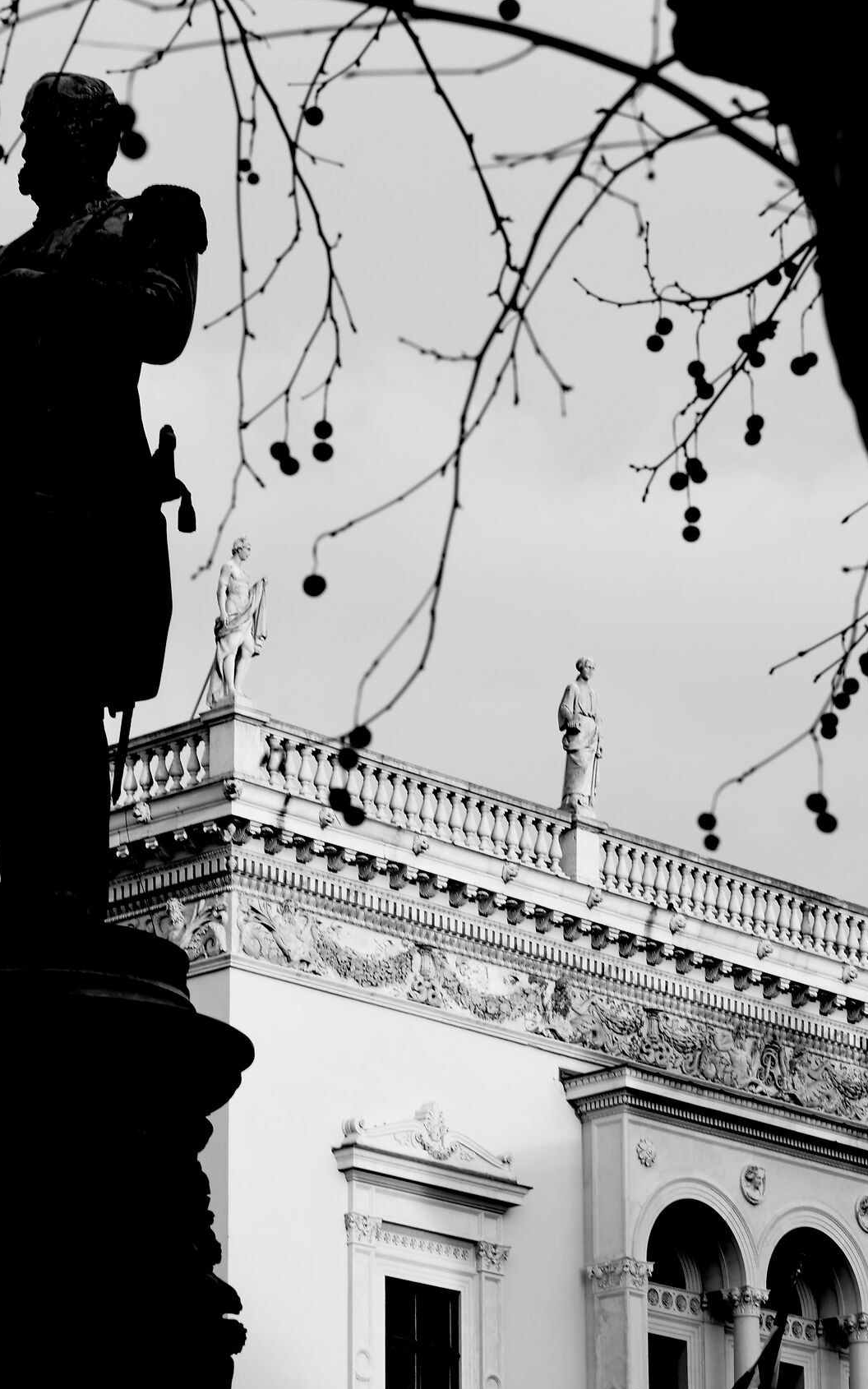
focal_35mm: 123
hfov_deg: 10.6
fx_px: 4656
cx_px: 409
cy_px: 939
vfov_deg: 16.9
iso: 100
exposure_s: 1/125
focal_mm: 85
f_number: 5.6
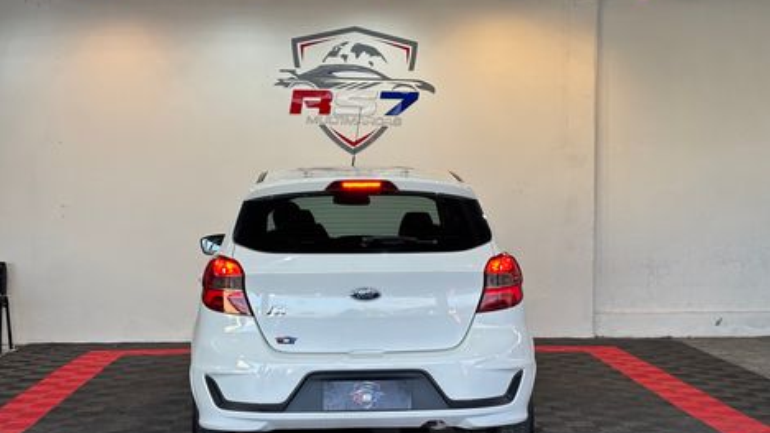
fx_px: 1164
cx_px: 385
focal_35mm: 57
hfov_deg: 36.6
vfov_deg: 21.0
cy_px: 275
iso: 32
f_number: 1.6
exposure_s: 1/180
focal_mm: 5.96
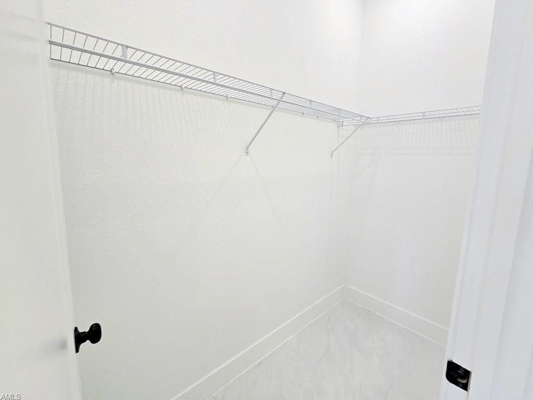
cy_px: 186
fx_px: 216
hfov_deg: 102.1
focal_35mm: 14
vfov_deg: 85.5
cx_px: 266
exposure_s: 1/100
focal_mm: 2.2
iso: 100
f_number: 2.2
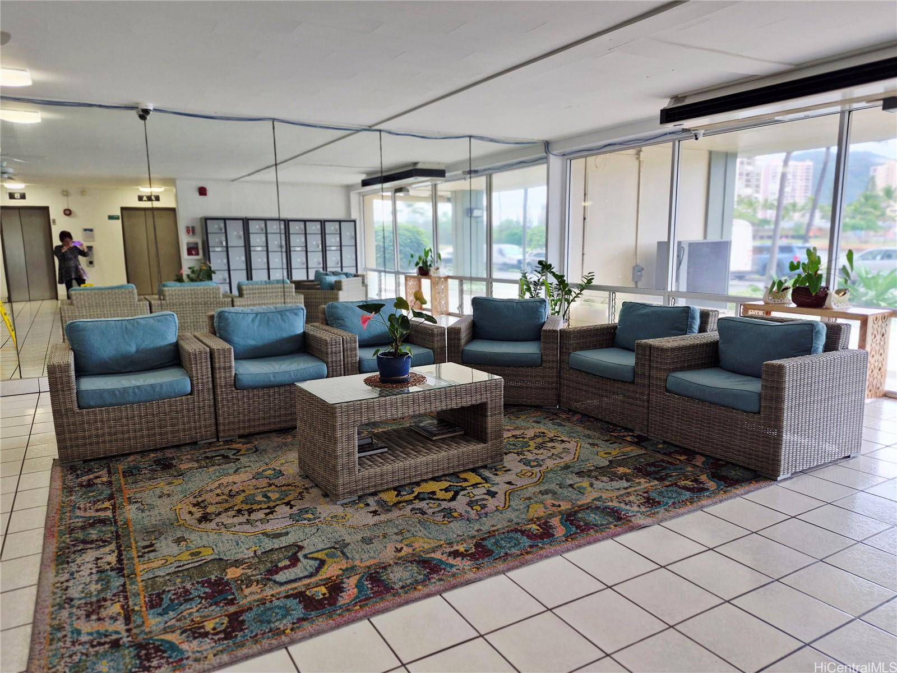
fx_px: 596
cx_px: 448
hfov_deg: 73.9
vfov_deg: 58.9
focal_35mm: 23
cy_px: 336
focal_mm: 5.4
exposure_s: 1/120
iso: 64
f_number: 1.8
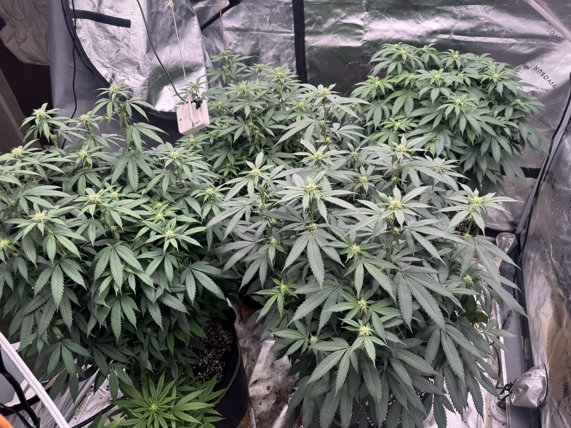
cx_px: 286
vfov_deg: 56.8
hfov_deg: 71.6
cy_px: 214
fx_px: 396
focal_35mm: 24
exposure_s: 1/1094
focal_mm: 6.76
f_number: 1.78
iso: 80
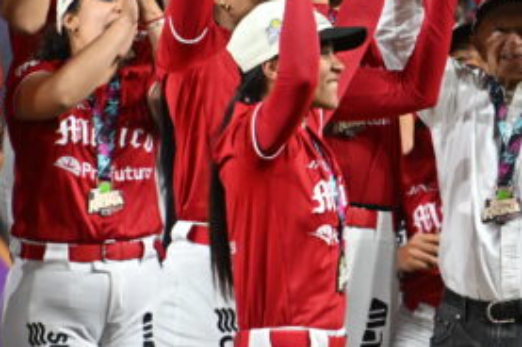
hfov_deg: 3.6
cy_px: 161
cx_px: 535
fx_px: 8371
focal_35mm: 578
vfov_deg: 2.4
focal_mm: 200
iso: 2500
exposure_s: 1/1000
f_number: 2.8
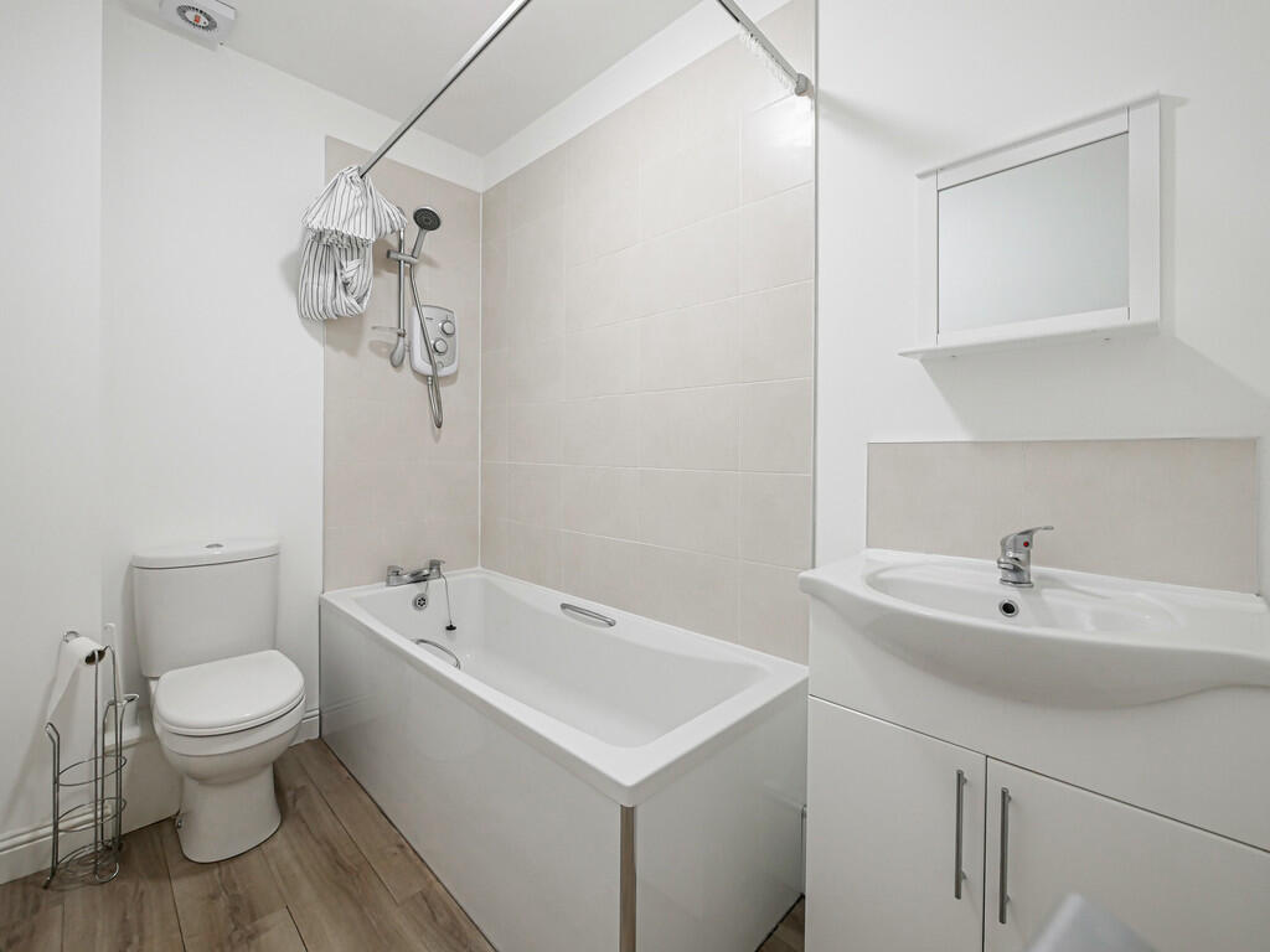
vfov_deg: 85.7
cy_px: 476
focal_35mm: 14
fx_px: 514
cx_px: 635
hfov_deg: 102.1
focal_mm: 7
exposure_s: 1/60
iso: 320
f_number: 4
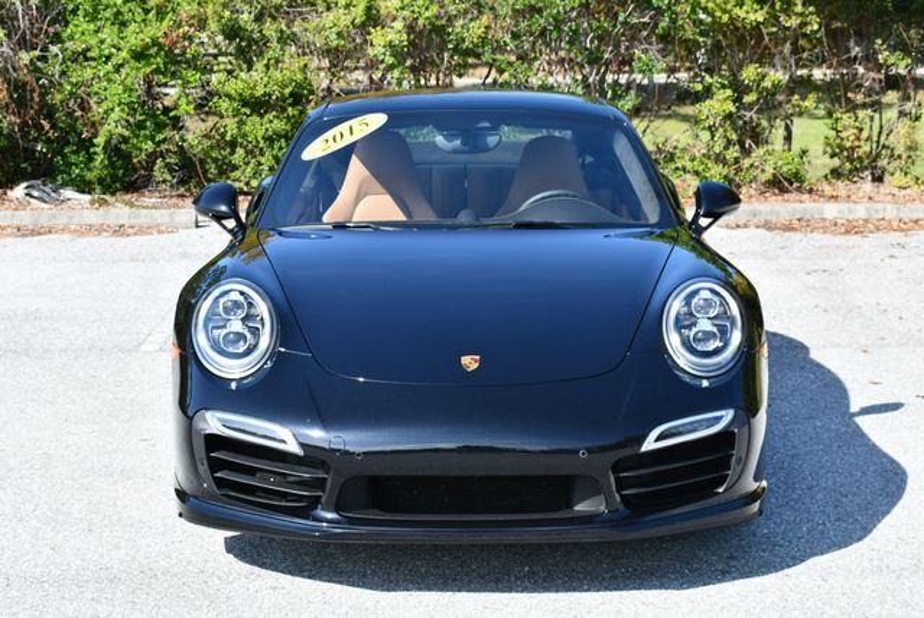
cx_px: 462
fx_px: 1952
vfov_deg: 18.0
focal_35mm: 76
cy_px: 309
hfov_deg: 26.6
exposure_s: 1/250
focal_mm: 38
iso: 180
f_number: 8
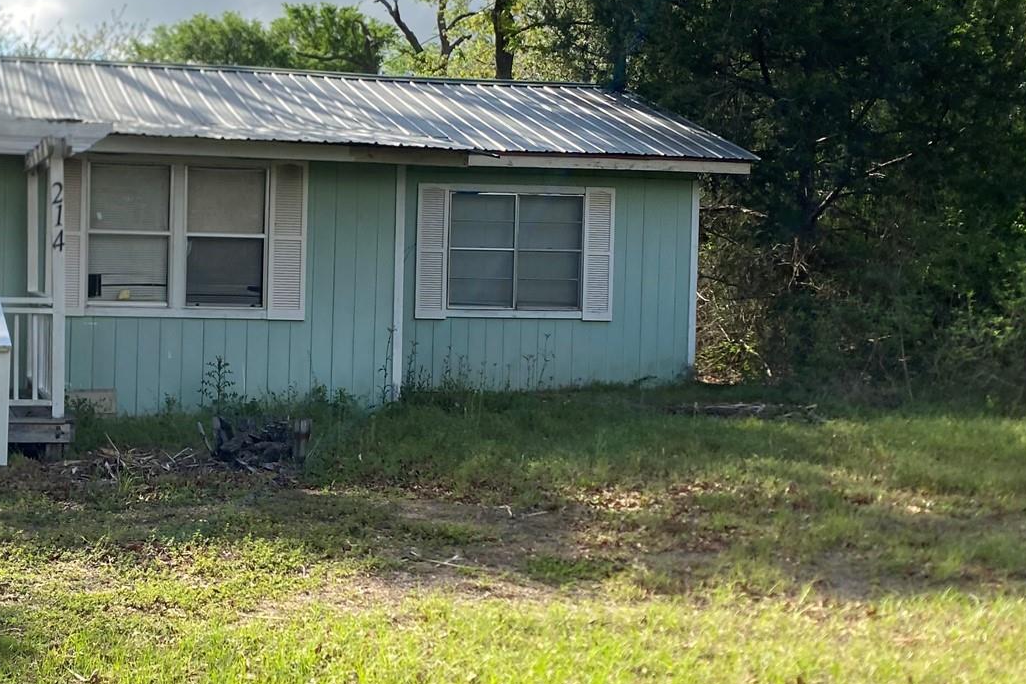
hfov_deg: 35.7
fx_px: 1539
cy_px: 306
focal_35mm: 54
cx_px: 208
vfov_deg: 25.0
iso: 32
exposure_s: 1/1961
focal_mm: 4.25
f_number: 1.8
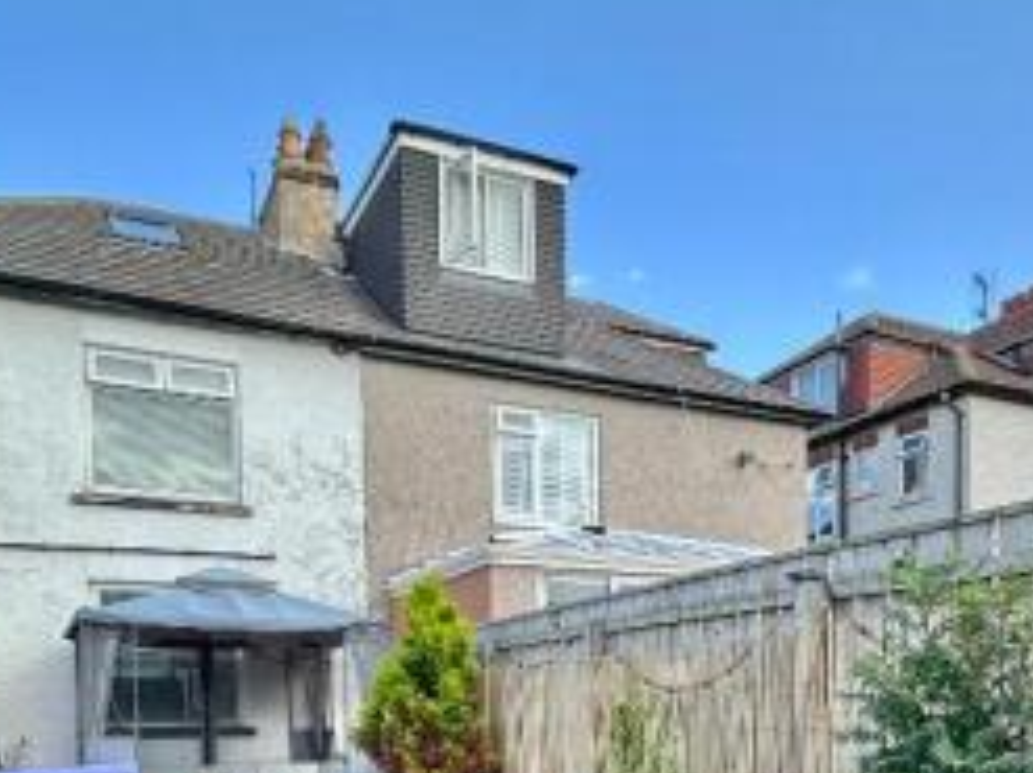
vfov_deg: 38.8
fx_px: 984
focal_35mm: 33
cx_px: 558
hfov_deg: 55.3
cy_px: 746
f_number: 2.2
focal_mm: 2.22
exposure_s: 1/381
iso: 40
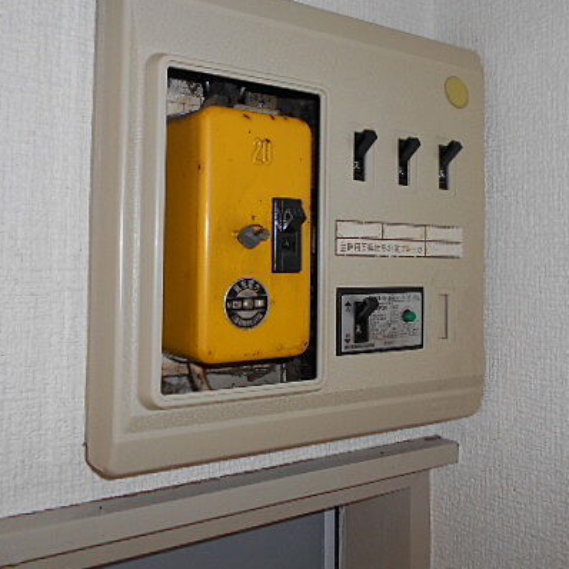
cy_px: 234
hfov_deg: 44.9
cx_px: 310
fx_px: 688
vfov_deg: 44.7
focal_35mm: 37
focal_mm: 4.6
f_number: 3.2
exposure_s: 1/25
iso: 80
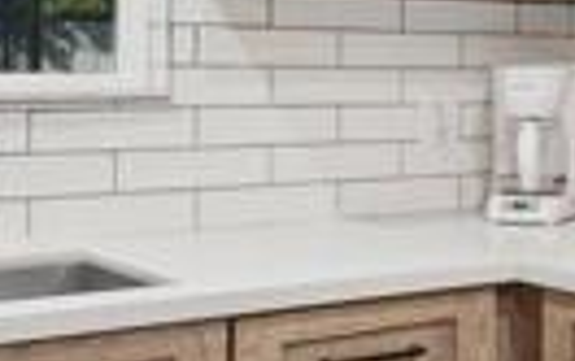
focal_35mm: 79
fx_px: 1240
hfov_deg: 25.3
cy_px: 59
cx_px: 518
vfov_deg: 16.4
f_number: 8
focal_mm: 16
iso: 64
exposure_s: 1/8
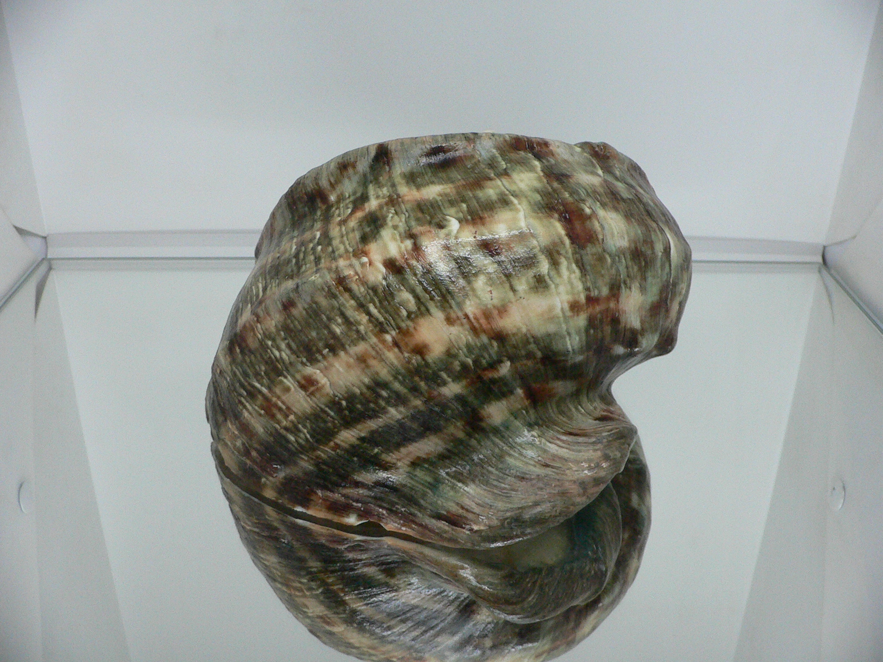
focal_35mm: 35
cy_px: 331
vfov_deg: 40.7
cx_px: 442
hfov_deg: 52.6
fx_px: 893
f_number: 2.8
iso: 200
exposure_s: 1/40
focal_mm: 4.6
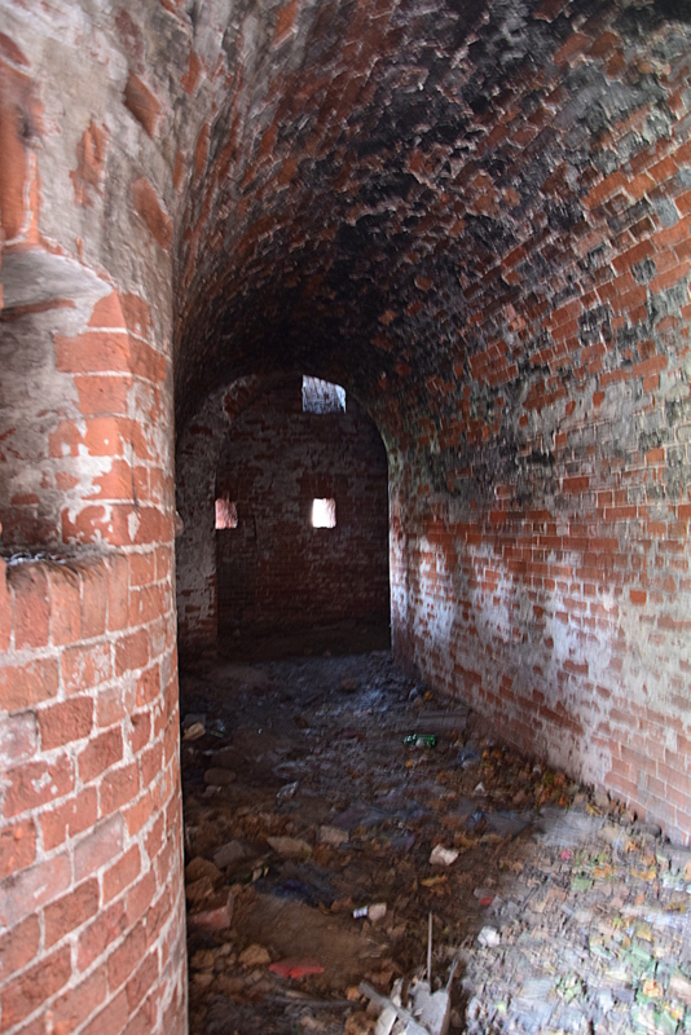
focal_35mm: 27
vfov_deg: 67.4
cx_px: 346
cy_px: 518
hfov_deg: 48.0
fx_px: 777
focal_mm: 18
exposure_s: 1/1.3
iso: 1600
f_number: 3.5
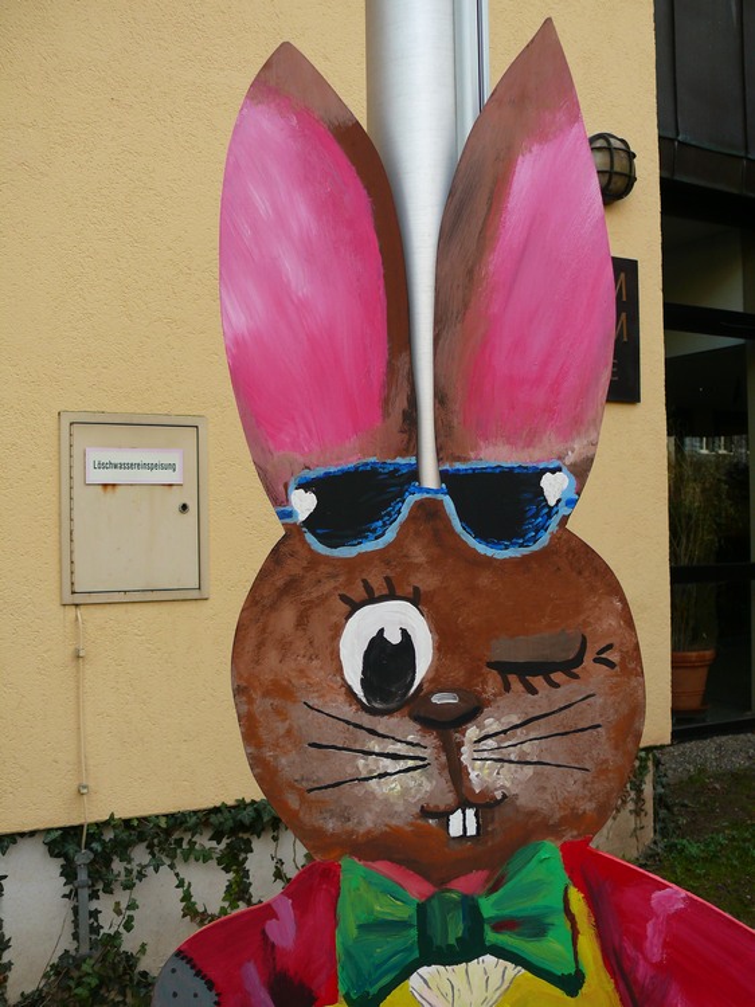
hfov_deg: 37.7
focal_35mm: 38
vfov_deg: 49.0
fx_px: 1106
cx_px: 378
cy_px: 504
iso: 100
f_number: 2.8
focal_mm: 8.1
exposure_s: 1/60
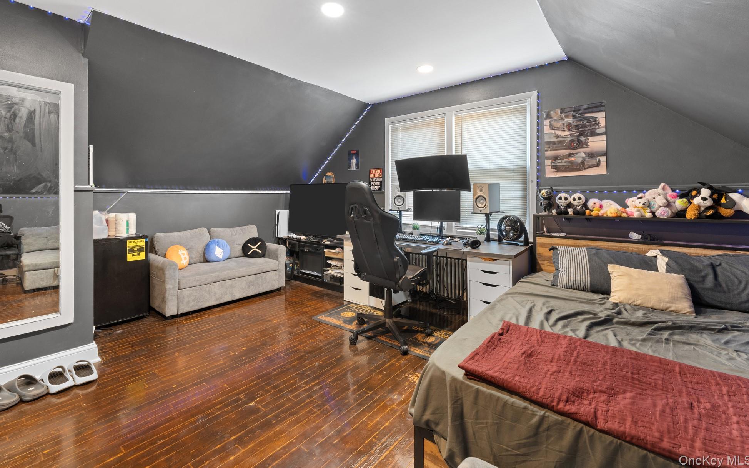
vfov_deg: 74.5
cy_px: 207
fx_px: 306
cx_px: 363
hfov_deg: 101.4
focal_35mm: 15
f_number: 10
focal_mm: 14
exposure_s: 1.6
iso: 500
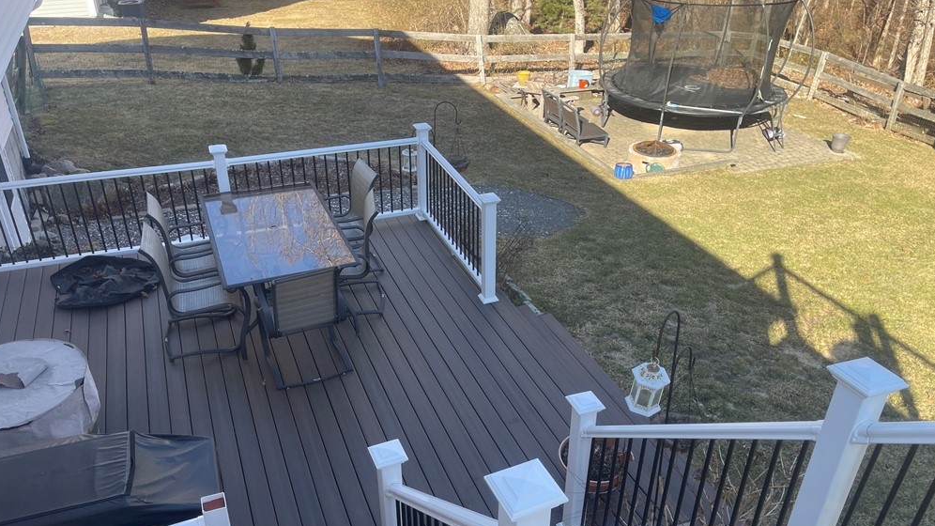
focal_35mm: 28
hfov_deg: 67.9
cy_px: 299
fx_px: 694
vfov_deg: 41.4
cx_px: 468
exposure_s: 1/660
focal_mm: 5.1
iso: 32
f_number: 1.6
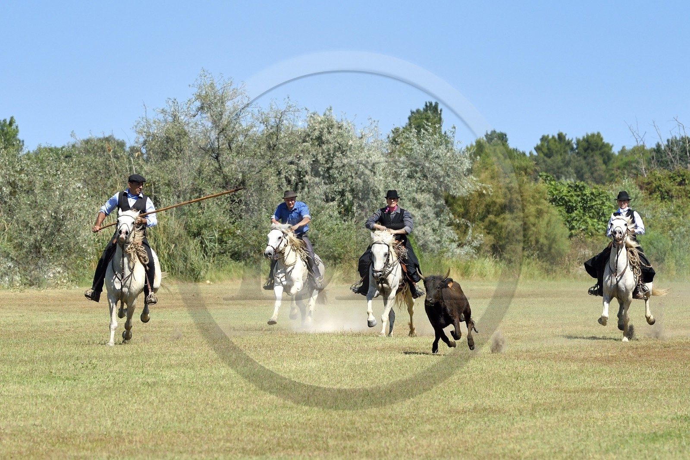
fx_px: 3832
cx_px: 345
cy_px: 230
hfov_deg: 10.3
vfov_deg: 6.9
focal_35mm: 200
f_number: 7.1
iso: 200
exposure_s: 1/800
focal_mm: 200
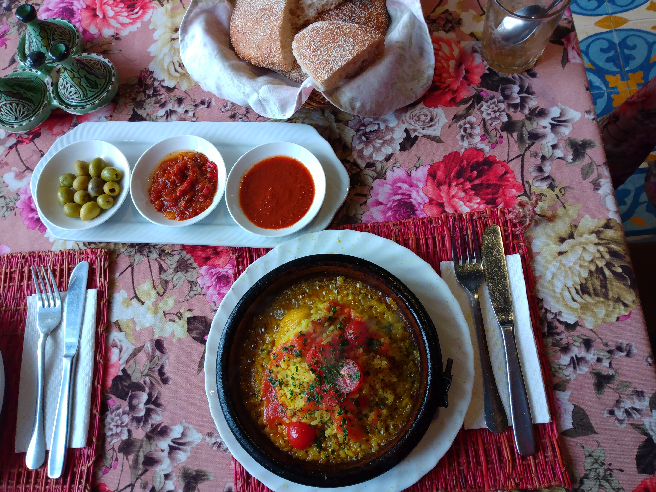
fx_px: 379
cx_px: 328
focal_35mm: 20
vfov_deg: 66.0
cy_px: 246
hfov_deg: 81.7
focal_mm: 3.54
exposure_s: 1/50
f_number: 2
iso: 163
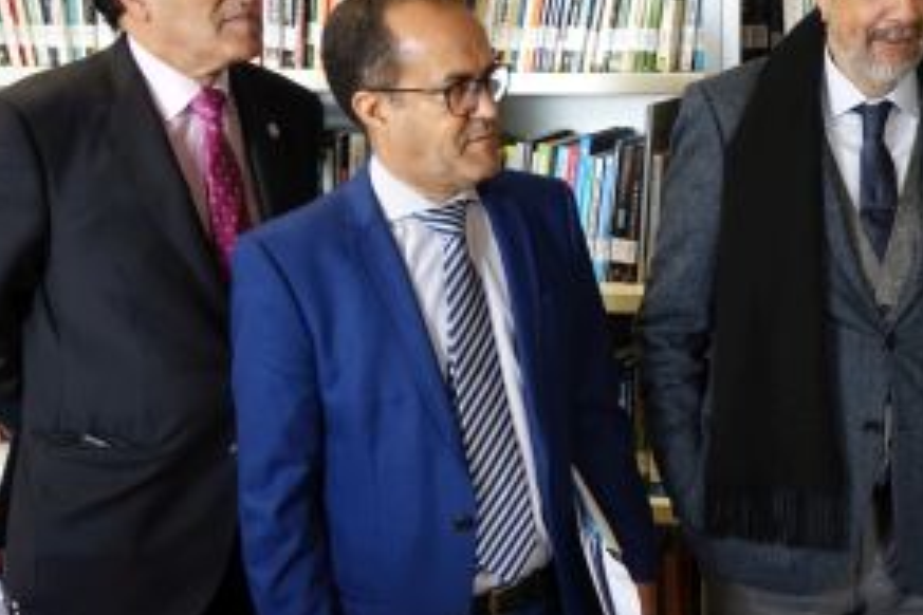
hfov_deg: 43.6
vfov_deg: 29.9
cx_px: 493
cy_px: 284
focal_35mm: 45
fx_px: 1154
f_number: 2.8
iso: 500
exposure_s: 1/40
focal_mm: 12.56
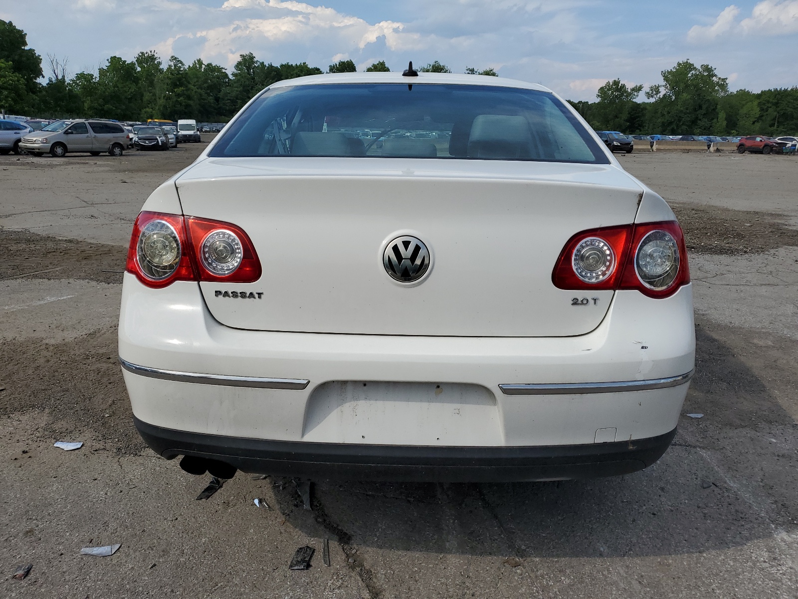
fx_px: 599
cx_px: 399
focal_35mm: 26
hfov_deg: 67.3
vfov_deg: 53.1
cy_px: 300
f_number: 1.5
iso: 50
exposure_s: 1/5000
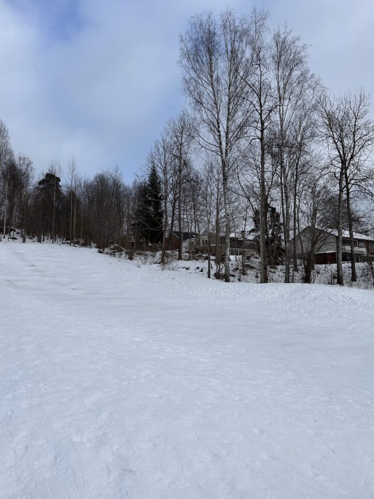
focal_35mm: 25
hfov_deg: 54.9
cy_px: 240
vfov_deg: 69.4
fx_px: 360
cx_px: 185
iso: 80
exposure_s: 1/3597
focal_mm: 6.86
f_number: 1.78
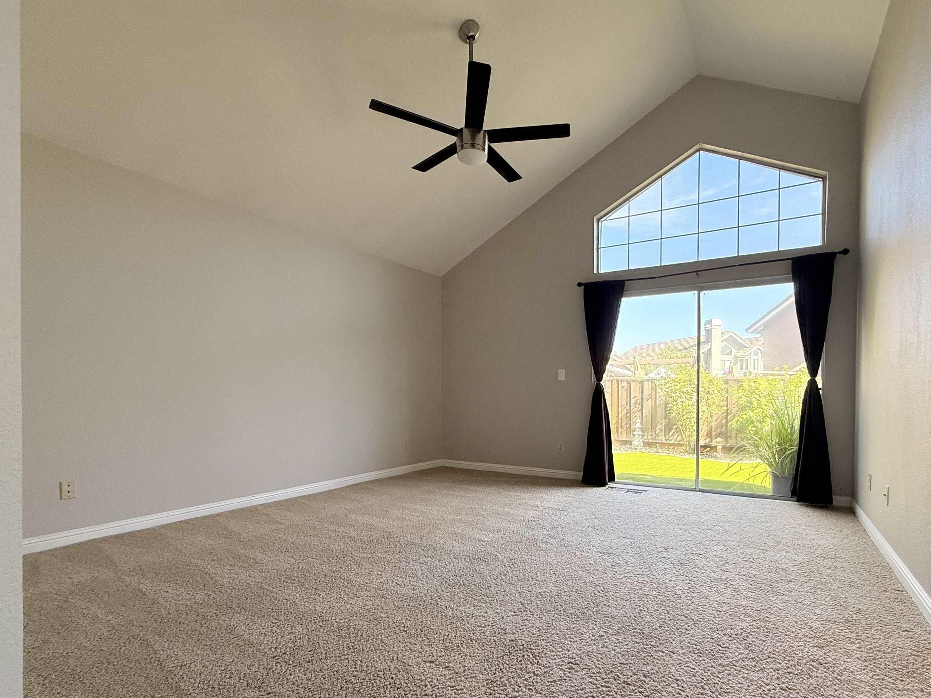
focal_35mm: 17
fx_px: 457
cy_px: 403
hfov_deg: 90.4
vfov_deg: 74.2
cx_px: 536
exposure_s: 1/131
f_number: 2.2
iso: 64
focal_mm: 2.22
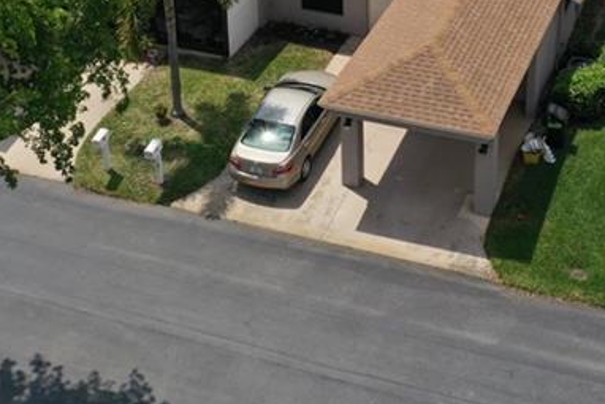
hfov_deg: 26.9
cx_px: 353
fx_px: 1261
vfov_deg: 17.4
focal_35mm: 75
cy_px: -76
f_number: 8
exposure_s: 1/50
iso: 100
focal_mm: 10.26
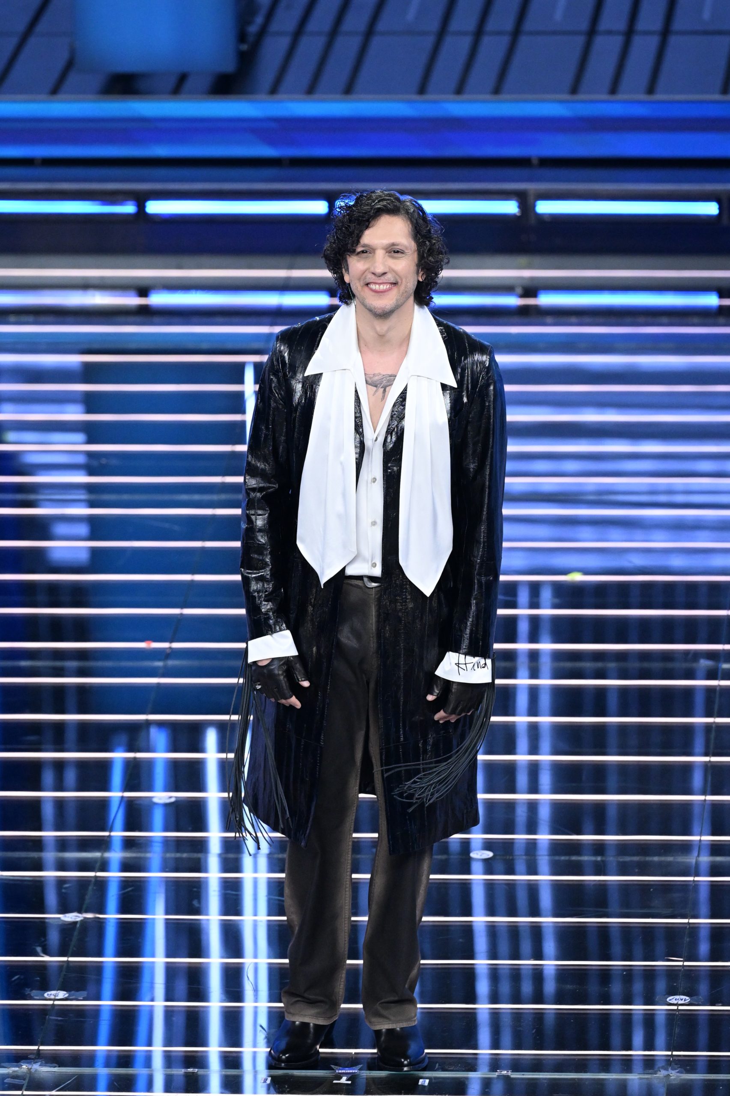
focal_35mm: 292
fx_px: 8887
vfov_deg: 7.1
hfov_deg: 4.7
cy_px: 548
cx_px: 365
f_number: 3.2
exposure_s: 1/400
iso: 3200
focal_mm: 195
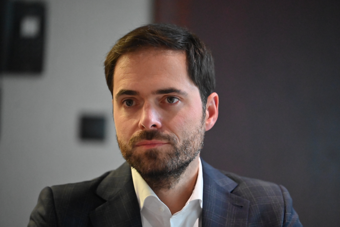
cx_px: 170
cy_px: 114
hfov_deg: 11.4
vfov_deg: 7.6
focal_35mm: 180
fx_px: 1700
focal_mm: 180
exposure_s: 1/400
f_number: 2.8
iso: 6400
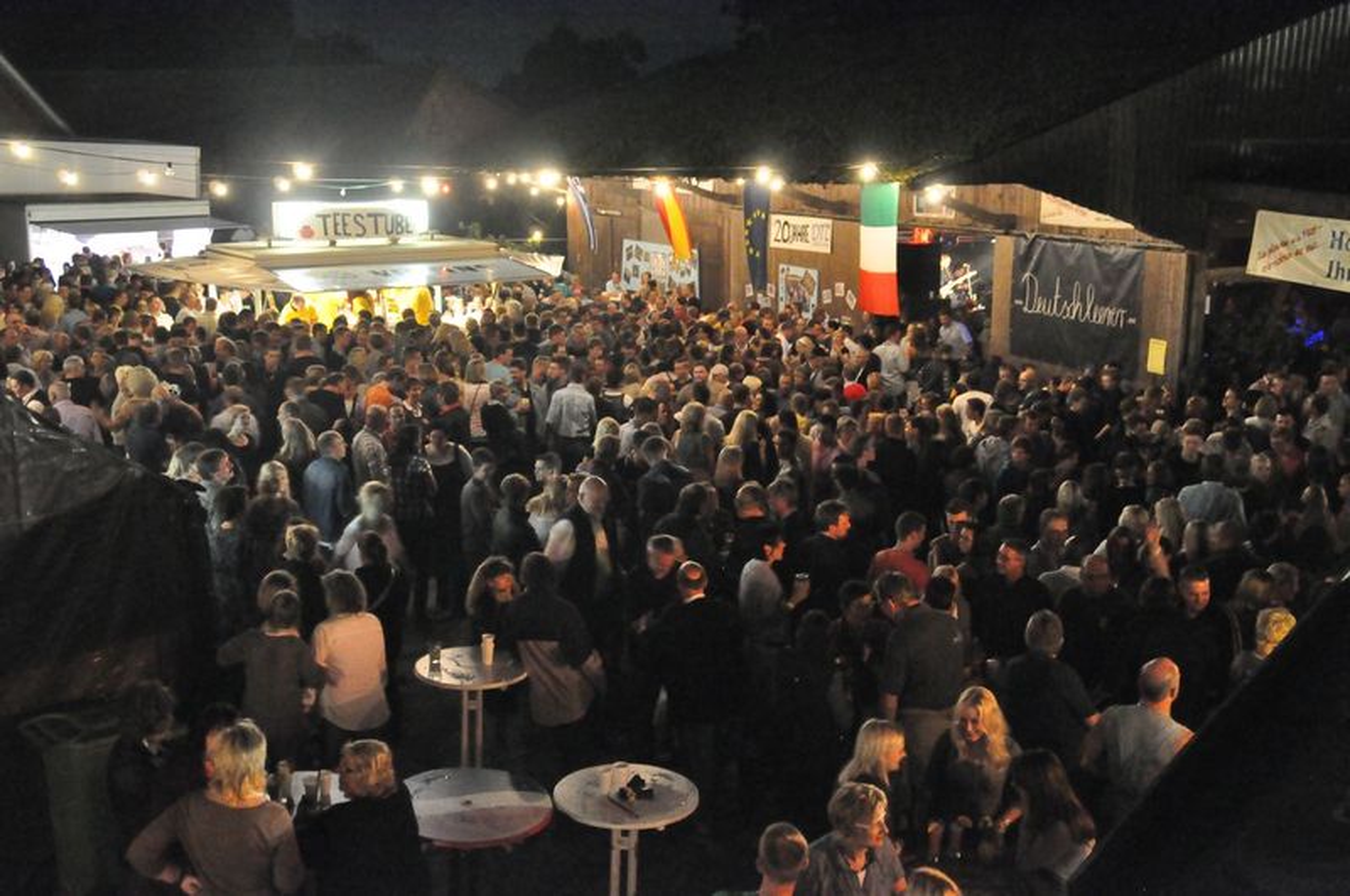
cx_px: 675
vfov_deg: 35.4
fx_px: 1404
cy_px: 448
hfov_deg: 51.3
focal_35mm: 38
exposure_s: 1/13
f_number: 3.8
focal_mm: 25
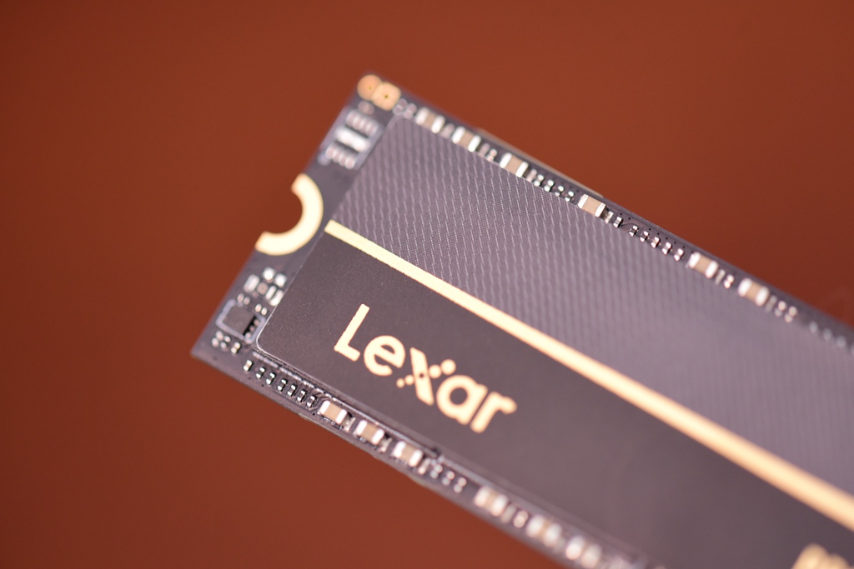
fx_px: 2491
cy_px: 284
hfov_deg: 19.5
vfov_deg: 13.0
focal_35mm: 105
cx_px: 427
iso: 1600
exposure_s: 1/60
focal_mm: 105
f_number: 5.6
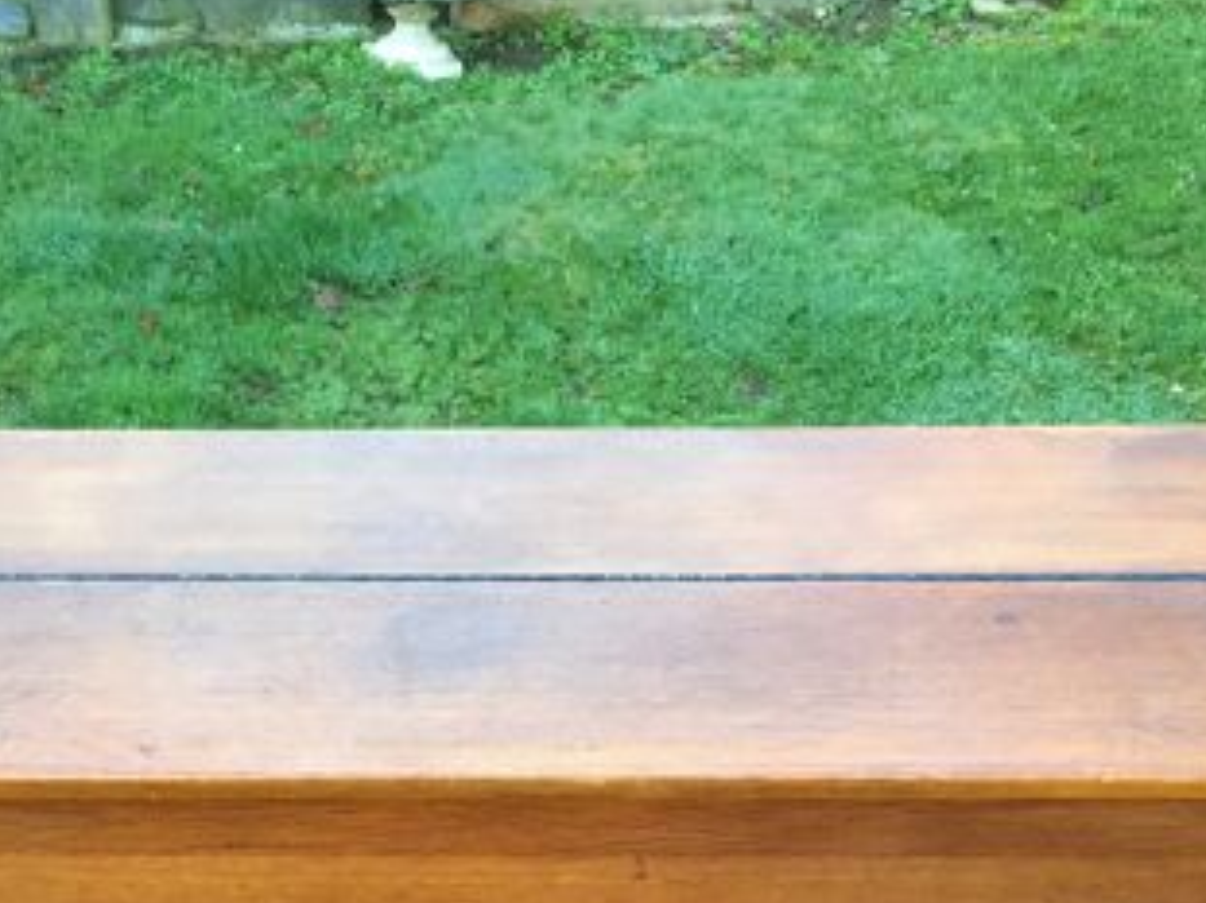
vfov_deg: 25.4
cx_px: 527
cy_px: 794
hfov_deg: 34.3
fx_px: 1950
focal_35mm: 56
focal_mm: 4.15
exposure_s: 1/33
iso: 50
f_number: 2.2
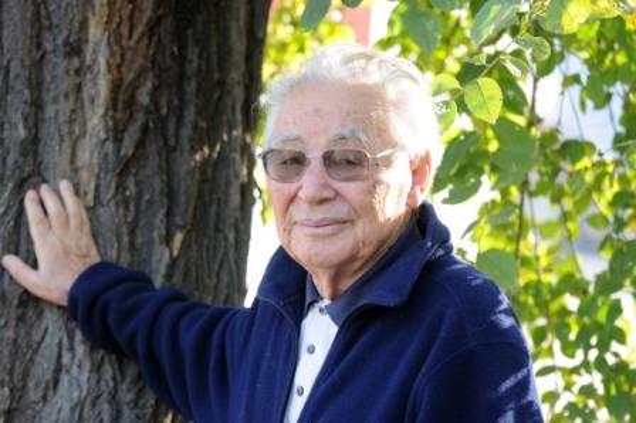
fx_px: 2383
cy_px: 212
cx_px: 318
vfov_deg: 10.1
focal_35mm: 135
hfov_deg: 15.2
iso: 320
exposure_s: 1/200
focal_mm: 90
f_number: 3.2
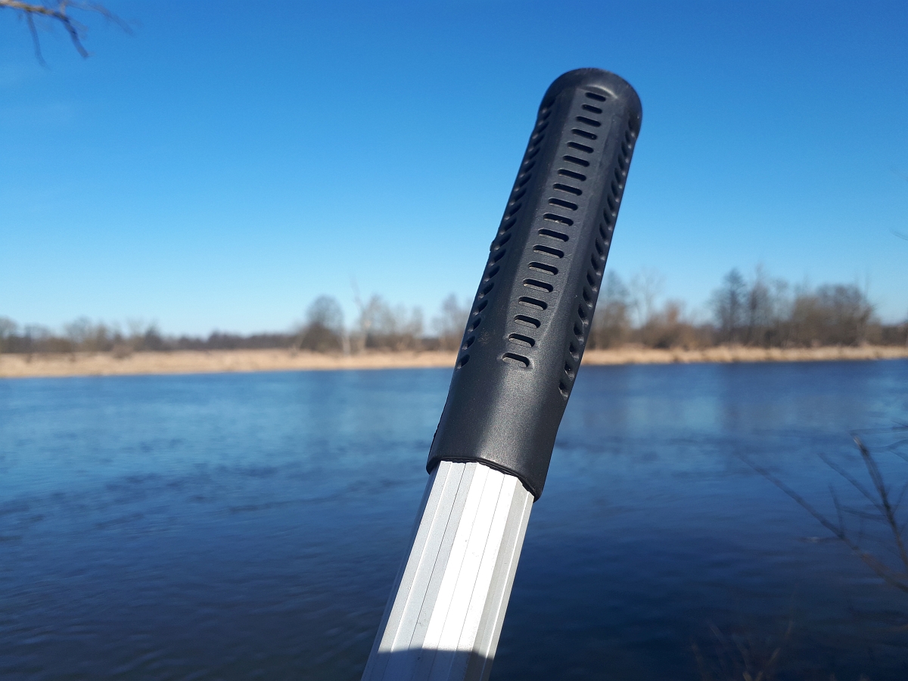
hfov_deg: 65.3
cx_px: 454
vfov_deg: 51.4
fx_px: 708
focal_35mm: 27
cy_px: 340
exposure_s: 1/1199
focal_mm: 3.6
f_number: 1.9
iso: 40
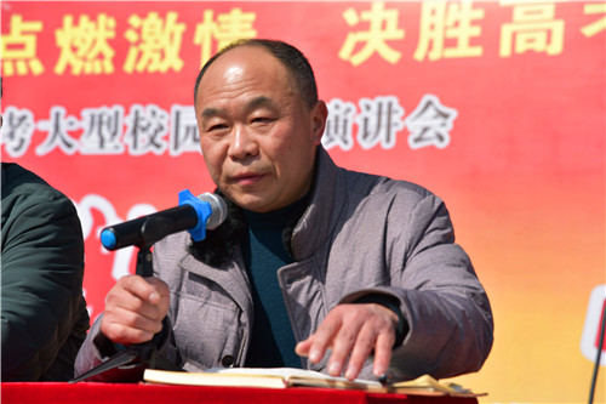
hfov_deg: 17.1
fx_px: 2019
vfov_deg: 11.4
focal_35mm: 120
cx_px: 303
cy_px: 202
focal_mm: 120
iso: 200
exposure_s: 1/640
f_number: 6.3
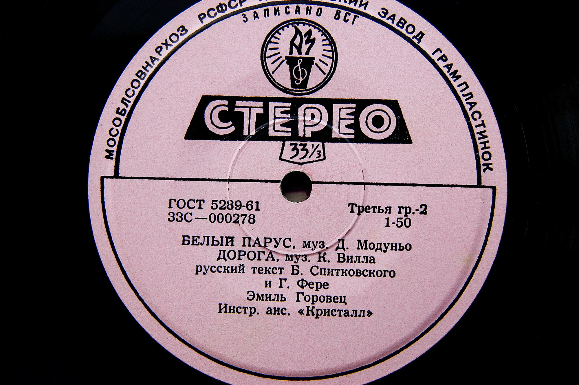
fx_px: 844
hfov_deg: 37.9
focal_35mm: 52
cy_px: 192
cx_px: 290
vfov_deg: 25.7
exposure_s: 1/125
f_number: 5.6
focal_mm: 35
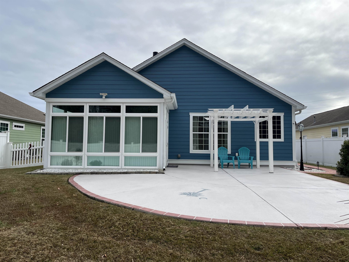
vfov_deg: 53.1
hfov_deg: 67.3
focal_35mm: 26
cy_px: 131
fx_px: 262
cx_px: 174
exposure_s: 1/5319
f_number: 1.6
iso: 50
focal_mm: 5.1
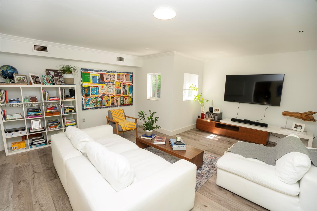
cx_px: 158
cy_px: 106
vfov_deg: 73.8
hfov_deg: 96.7
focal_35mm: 16
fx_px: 141
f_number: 4
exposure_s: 1/30
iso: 64
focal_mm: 16
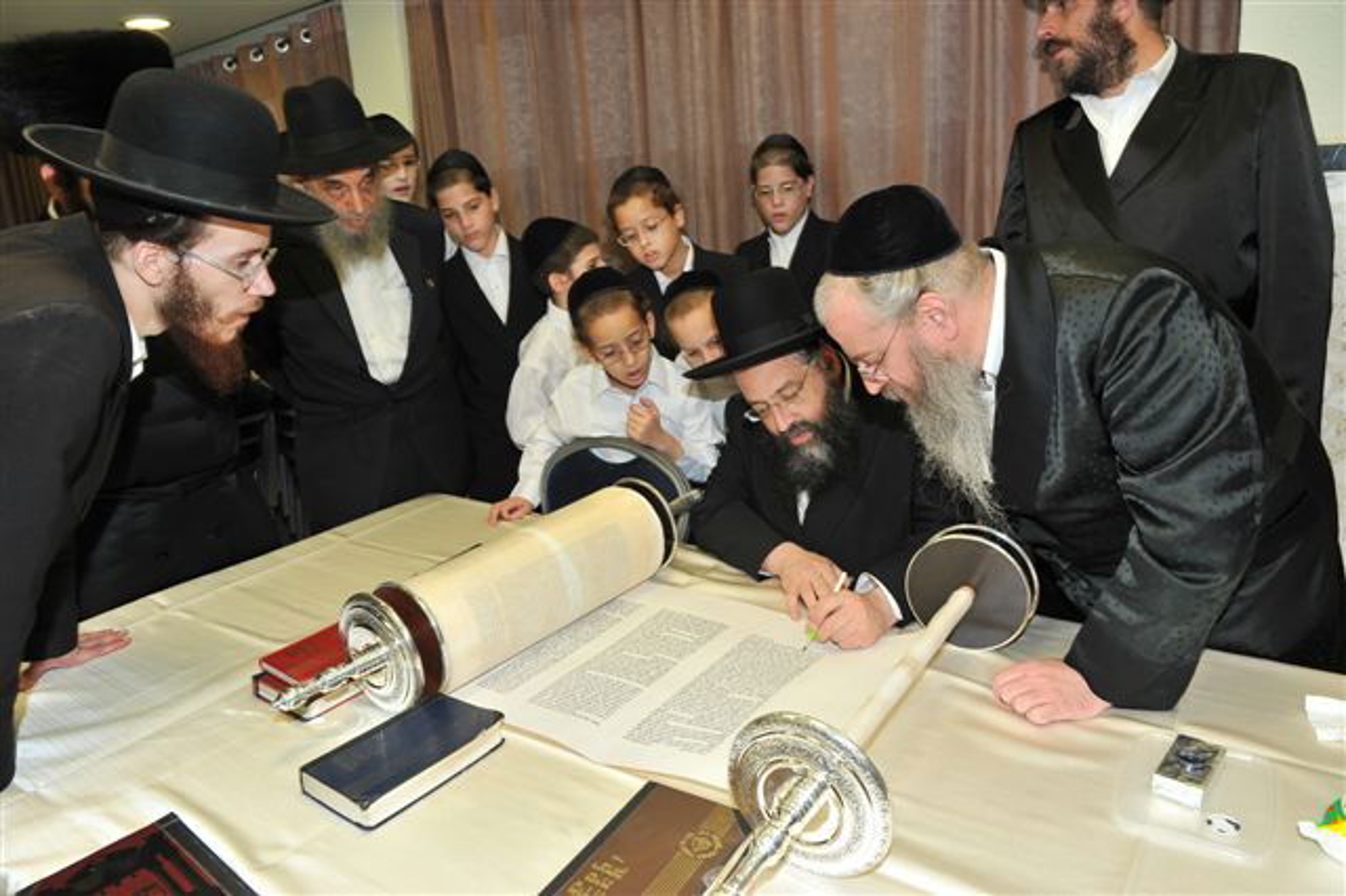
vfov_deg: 53.1
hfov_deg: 73.8
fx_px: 897
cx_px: 673
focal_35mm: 24
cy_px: 448
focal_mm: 24
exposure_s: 1/60
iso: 500
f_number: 7.1
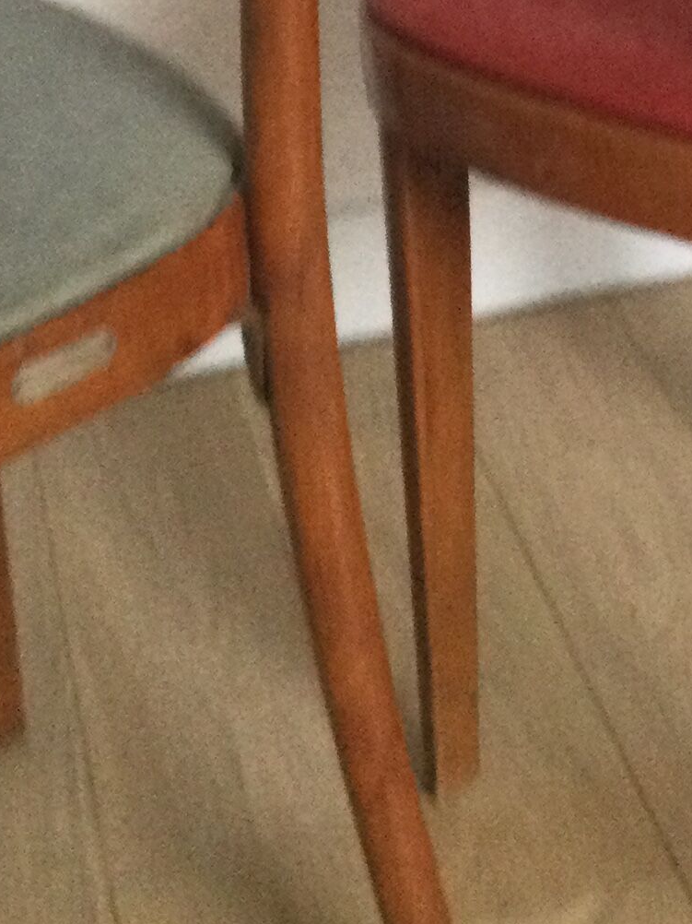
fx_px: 2693
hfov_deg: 14.5
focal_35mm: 101
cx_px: 616
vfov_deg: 18.2
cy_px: -268
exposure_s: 1/33
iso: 160
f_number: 2.4
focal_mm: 3.3
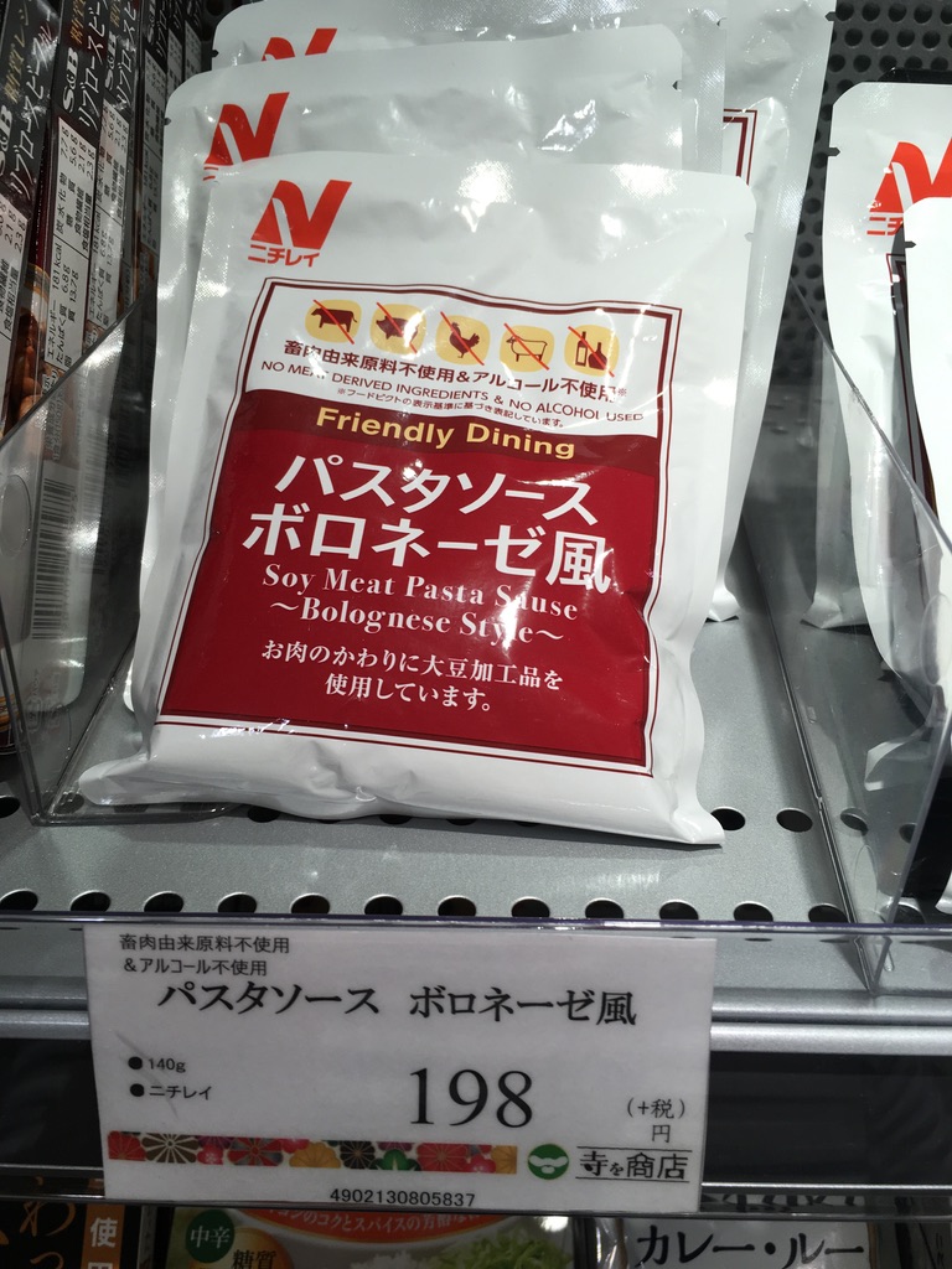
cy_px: 634
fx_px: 1063
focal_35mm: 29
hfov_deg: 48.2
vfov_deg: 61.7
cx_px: 476
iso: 25
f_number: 2.2
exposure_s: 1/120
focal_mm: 4.15
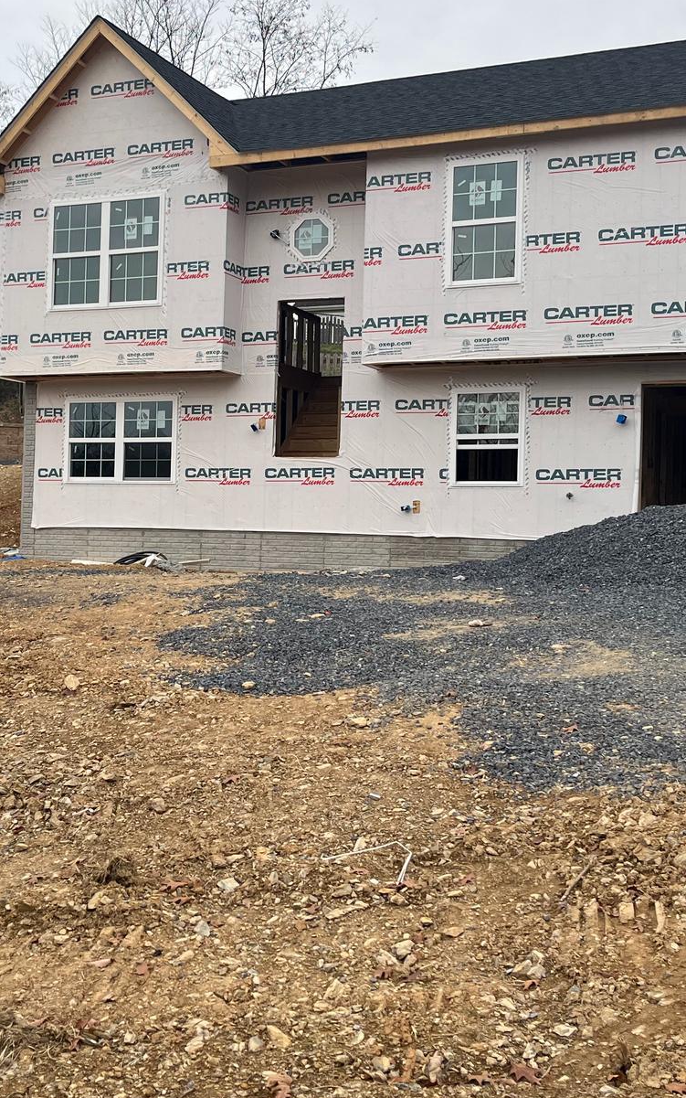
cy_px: 494
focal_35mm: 47
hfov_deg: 27.2
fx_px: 1405
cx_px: 204
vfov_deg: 42.6
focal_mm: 5.1
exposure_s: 1/487
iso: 50
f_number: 1.6
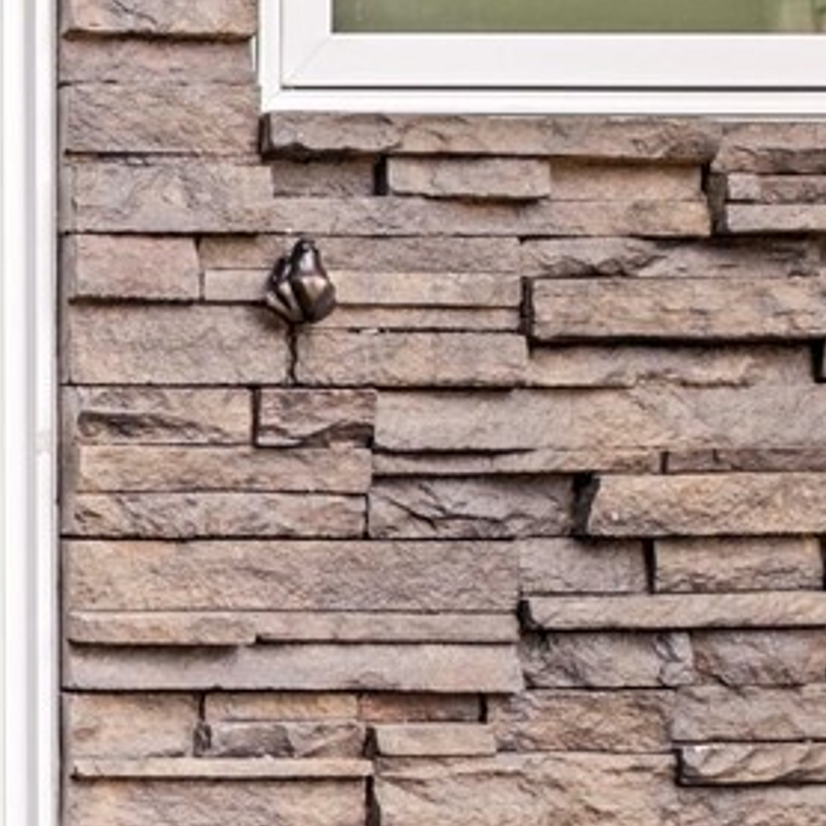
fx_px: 2943
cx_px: -1050
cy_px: 513
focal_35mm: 109
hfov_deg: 12.9
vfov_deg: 16.0
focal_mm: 13.8
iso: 250
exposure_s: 1
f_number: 8
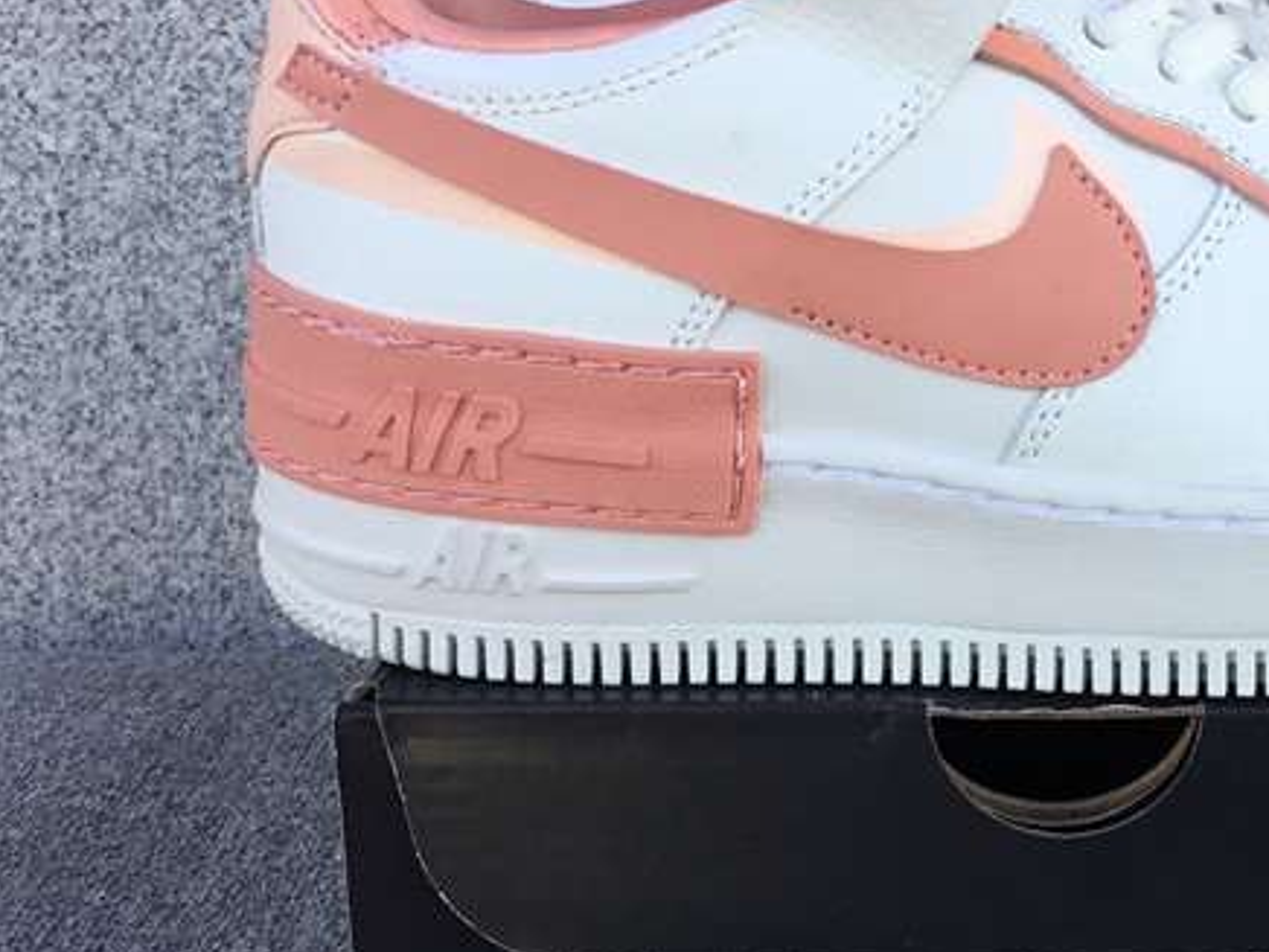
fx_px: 2346
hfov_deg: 29.4
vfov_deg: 22.9
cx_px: 1068
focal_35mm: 64
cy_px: 485
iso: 25
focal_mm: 3.3
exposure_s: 1/224
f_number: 2.4
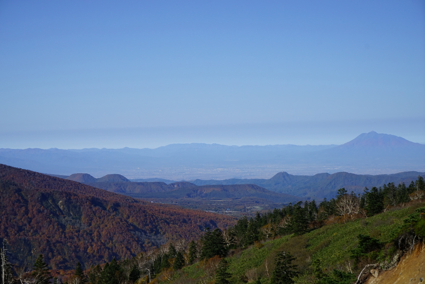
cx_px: 212
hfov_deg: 28.8
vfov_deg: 19.5
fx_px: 826
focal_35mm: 70
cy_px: 142
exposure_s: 1/1250
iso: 640
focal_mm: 70
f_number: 7.1
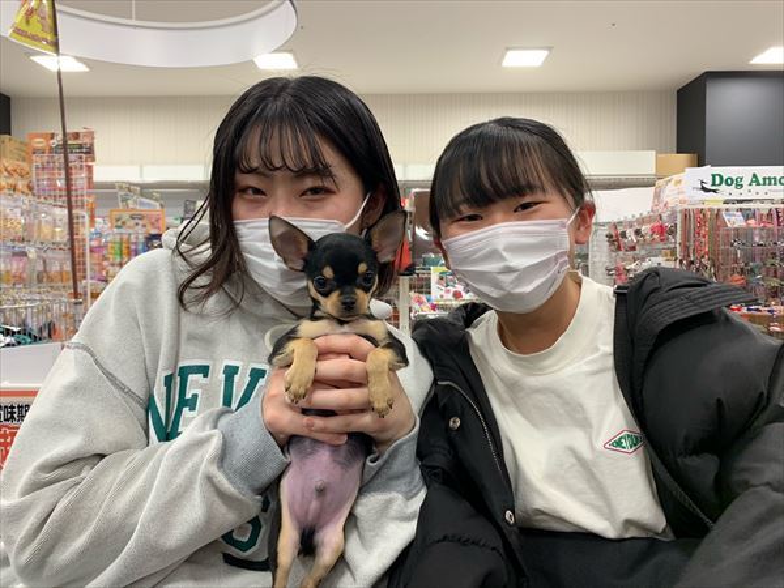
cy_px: 294
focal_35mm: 26
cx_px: 392
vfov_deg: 53.1
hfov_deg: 67.3
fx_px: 589
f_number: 1.8
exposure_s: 1/50
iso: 80
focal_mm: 4.25
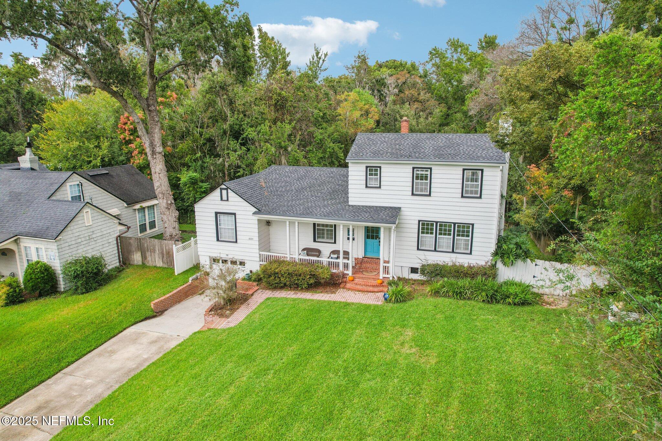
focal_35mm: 22
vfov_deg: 57.2
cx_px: 331
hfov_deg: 78.6
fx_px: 404
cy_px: 220
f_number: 2.8
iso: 100
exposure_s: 1/240
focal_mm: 8.4
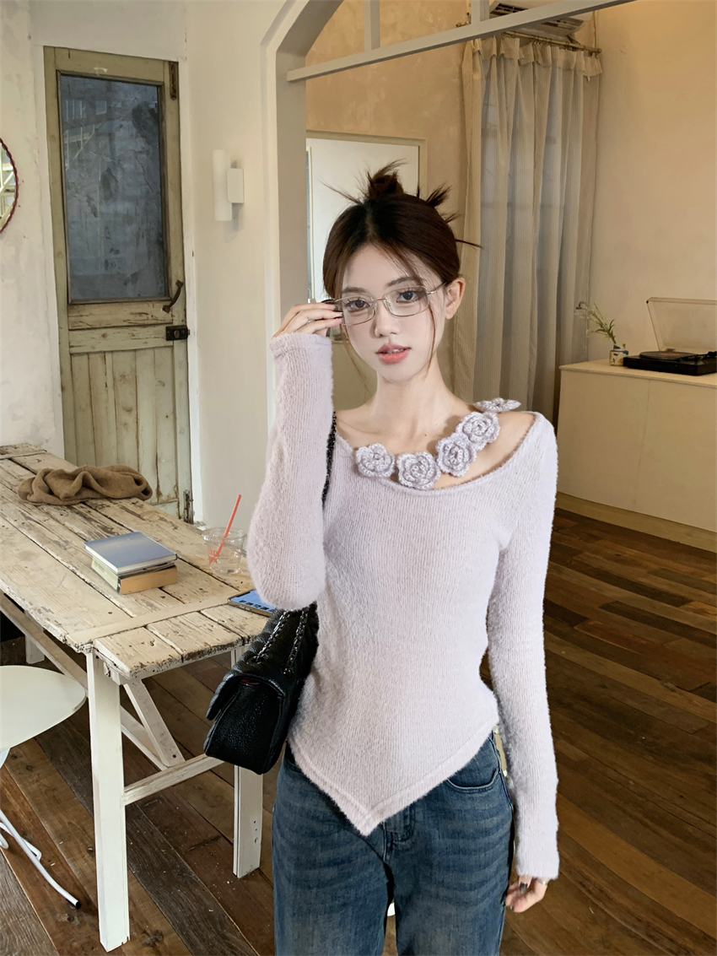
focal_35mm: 26
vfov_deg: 67.3
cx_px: 358
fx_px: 718
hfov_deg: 53.1
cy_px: 478
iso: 160
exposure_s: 1/60
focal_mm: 4.25
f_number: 1.8
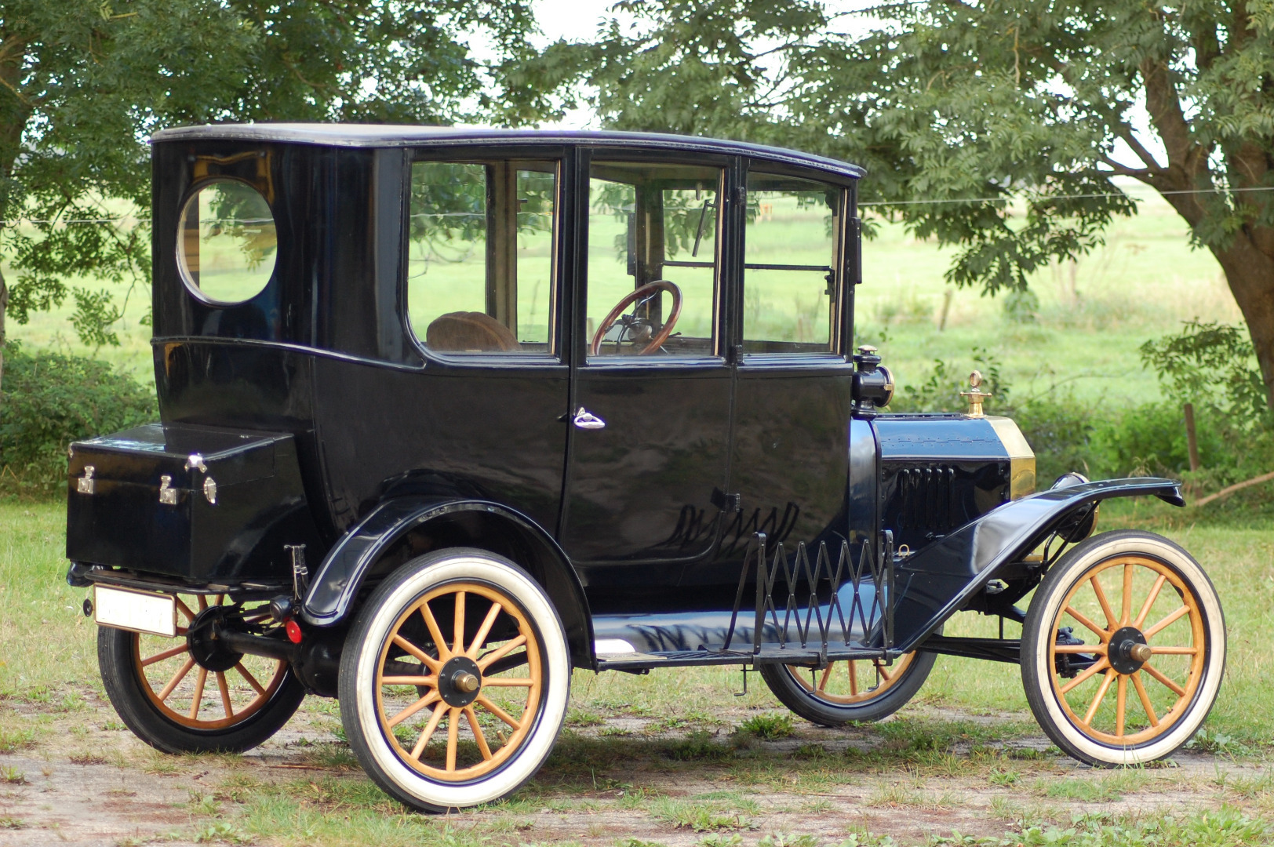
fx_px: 4880
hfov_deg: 14.9
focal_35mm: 138
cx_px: 637
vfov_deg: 9.9
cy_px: 424
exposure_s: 1/125
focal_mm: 92
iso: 400
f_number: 4.2
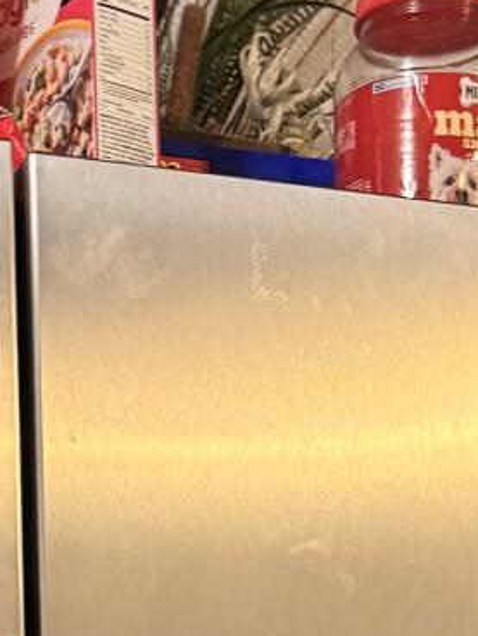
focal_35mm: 130
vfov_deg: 12.5
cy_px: 1443
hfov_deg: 11.4
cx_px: 162
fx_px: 2392
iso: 800
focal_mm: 6.76
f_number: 1.78
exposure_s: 1/60
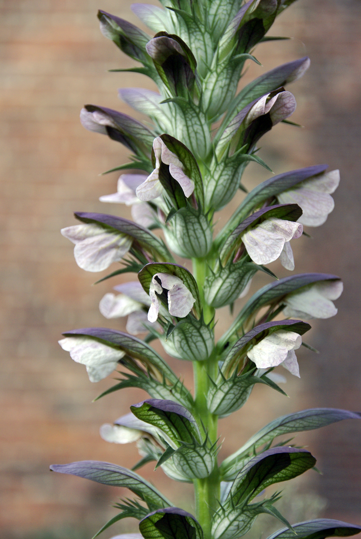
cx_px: 180
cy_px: 270
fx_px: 1755
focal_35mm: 117
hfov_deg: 11.7
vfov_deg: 17.5
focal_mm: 78
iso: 400
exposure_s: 1/60
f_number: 5.6
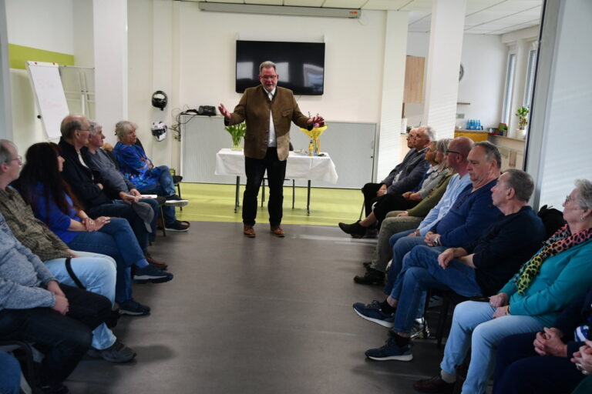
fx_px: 641
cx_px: 296
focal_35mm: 39
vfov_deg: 34.2
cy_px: 197
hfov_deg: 49.6
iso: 1000
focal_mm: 26
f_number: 4
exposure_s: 1/125
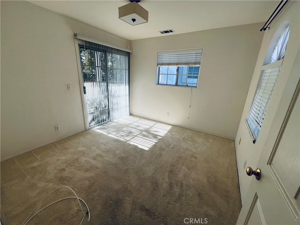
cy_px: 112
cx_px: 150
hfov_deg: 106.2
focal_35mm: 13
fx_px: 113
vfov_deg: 89.9
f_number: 1.8
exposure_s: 1/362
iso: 32
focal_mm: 1.57
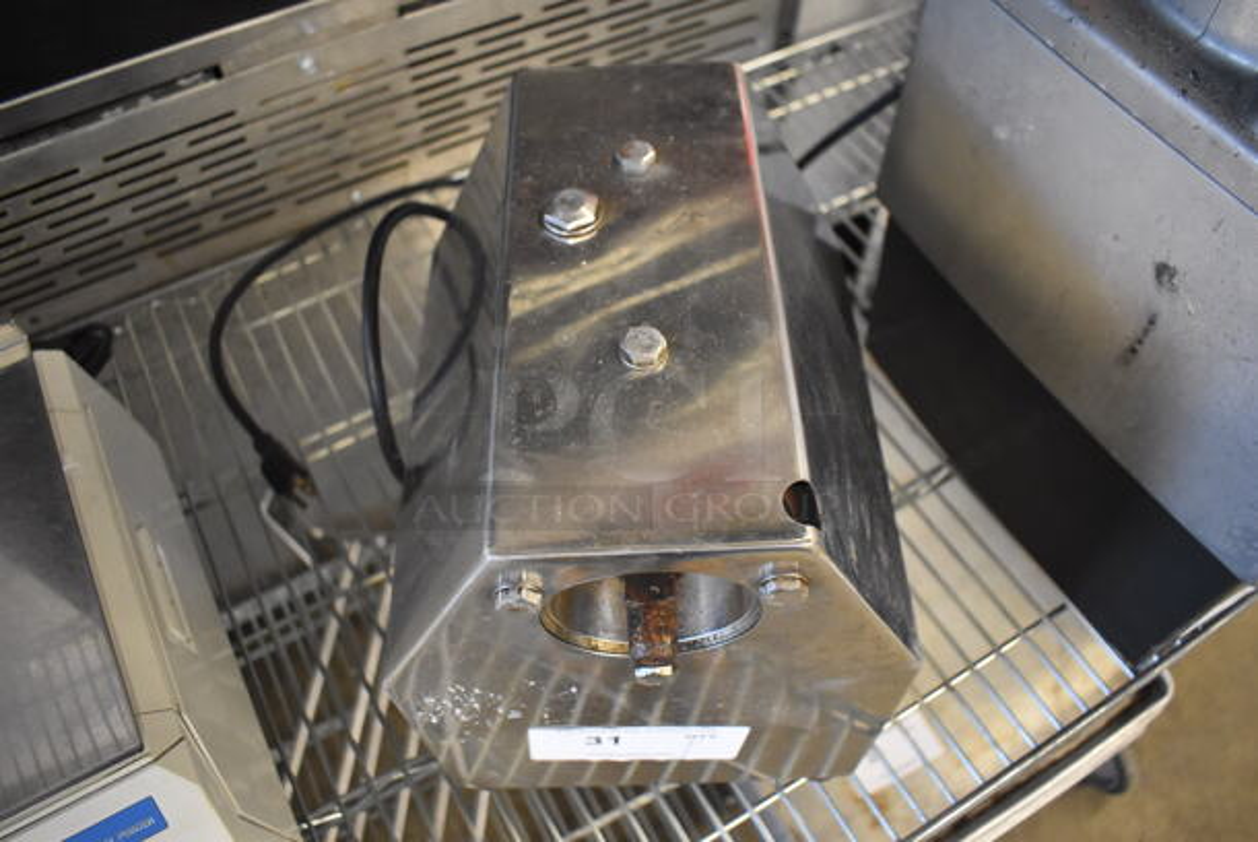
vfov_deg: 48.0
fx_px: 944
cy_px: 421
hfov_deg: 67.3
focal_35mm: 27
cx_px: 629
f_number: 3.5
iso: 2200
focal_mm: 18
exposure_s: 1/125
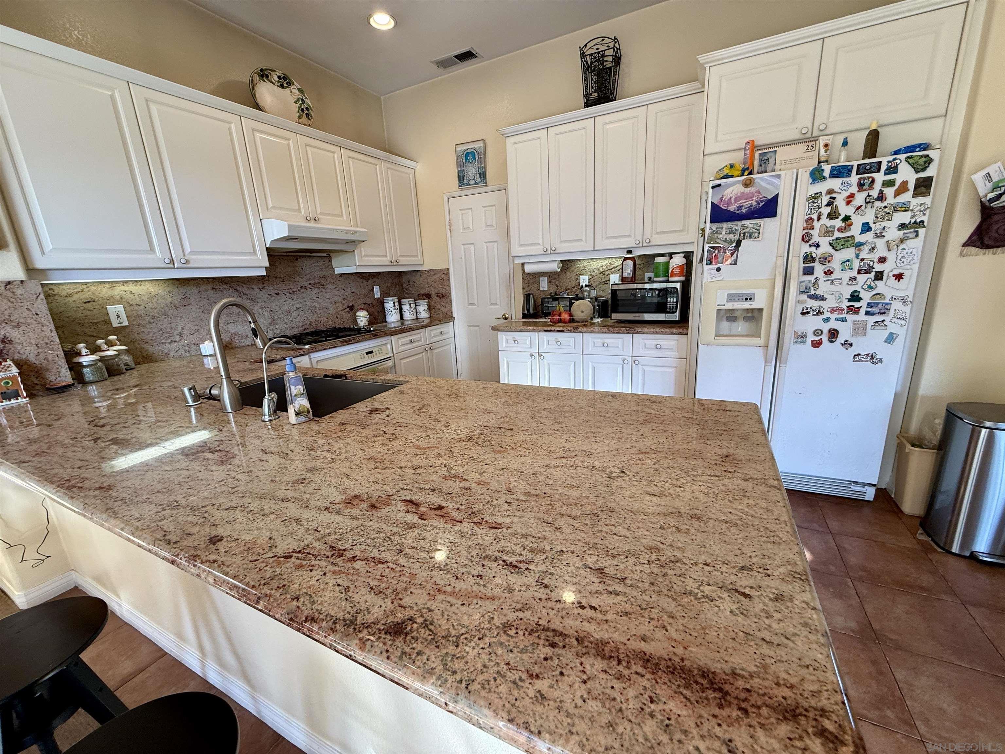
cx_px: 502
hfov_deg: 102.1
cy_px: 377
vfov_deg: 85.7
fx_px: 406
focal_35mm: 14
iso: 100
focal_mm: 2.22
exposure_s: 1/120
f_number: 2.2
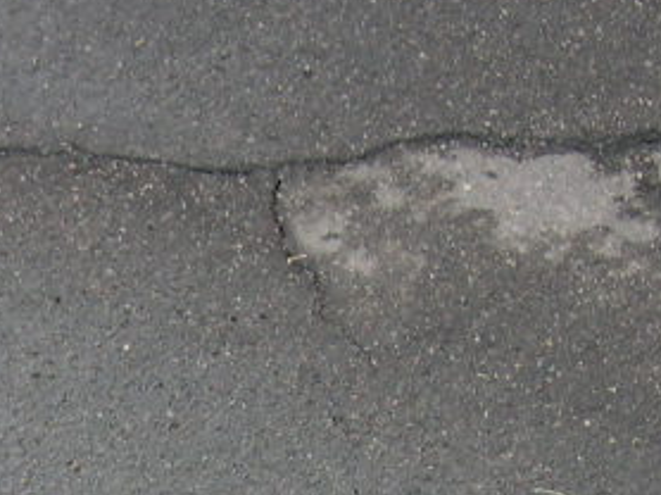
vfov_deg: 10.2
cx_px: -93
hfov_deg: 13.8
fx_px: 2671
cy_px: 783
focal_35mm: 140
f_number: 2.8
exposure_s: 1/30
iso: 100
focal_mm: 8
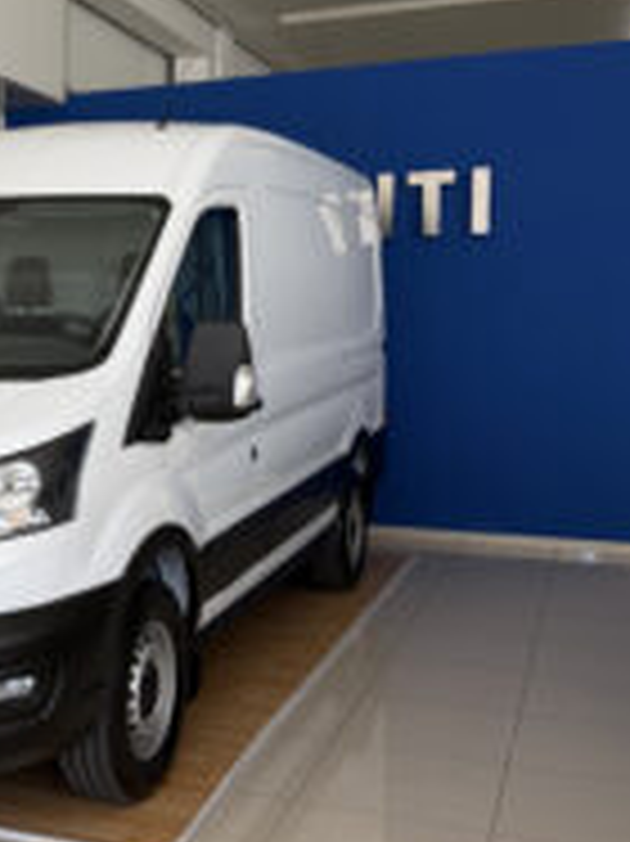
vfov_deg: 39.6
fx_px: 1166
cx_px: 72
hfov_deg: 29.1
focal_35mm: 48
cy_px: 376
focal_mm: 6.76
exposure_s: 1/121
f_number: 1.78
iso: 64
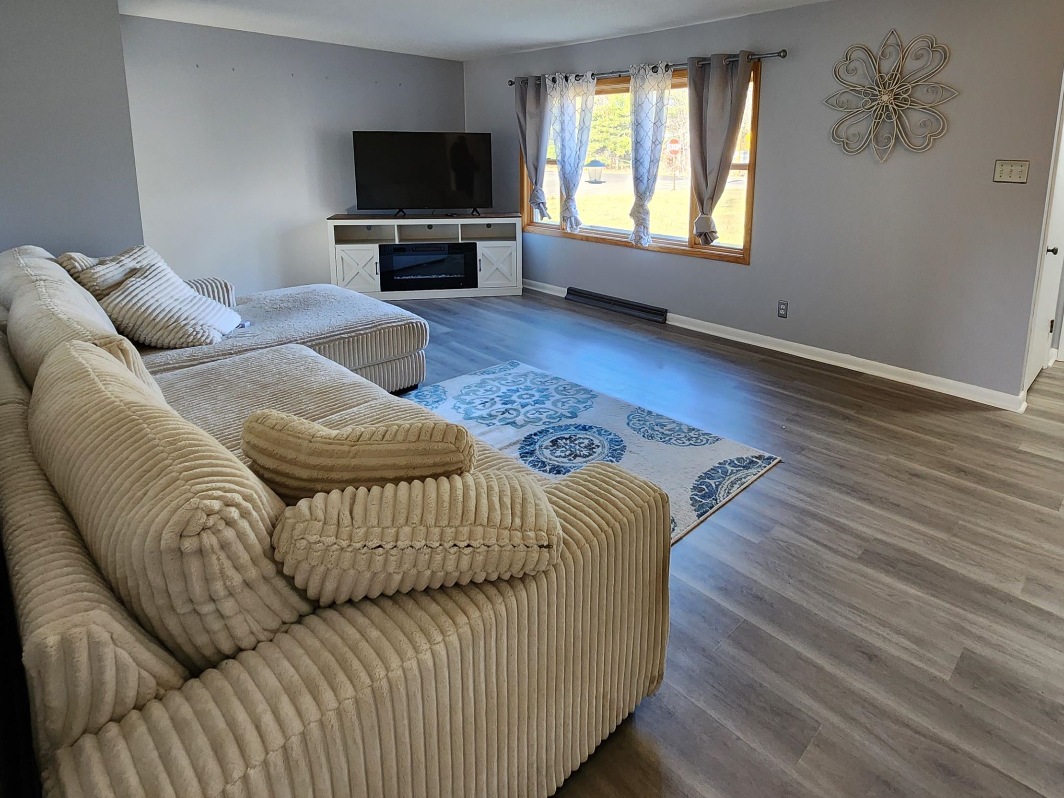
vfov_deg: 69.4
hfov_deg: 87.2
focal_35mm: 18
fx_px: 553
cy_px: 262
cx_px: 606
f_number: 2.2
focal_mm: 2.2
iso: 250
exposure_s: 1/60
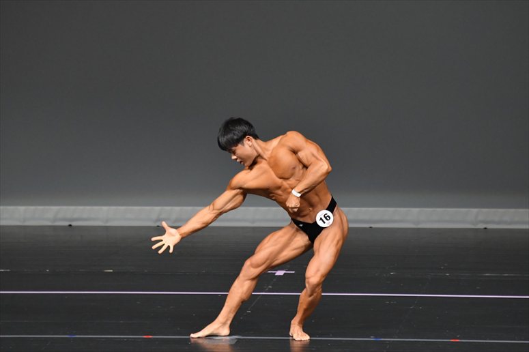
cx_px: 264
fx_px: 5067
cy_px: 176
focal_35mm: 345
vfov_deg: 4.0
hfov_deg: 6.0
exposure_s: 1/400
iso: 4000
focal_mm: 230
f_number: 5.6
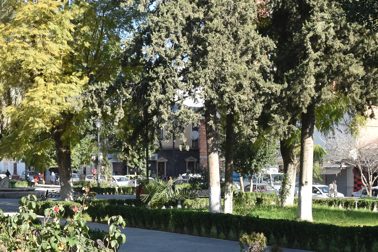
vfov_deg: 17.8
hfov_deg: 26.2
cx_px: 74
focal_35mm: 76
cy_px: 191
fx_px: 798
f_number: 9
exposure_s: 1/320
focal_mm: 20
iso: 200
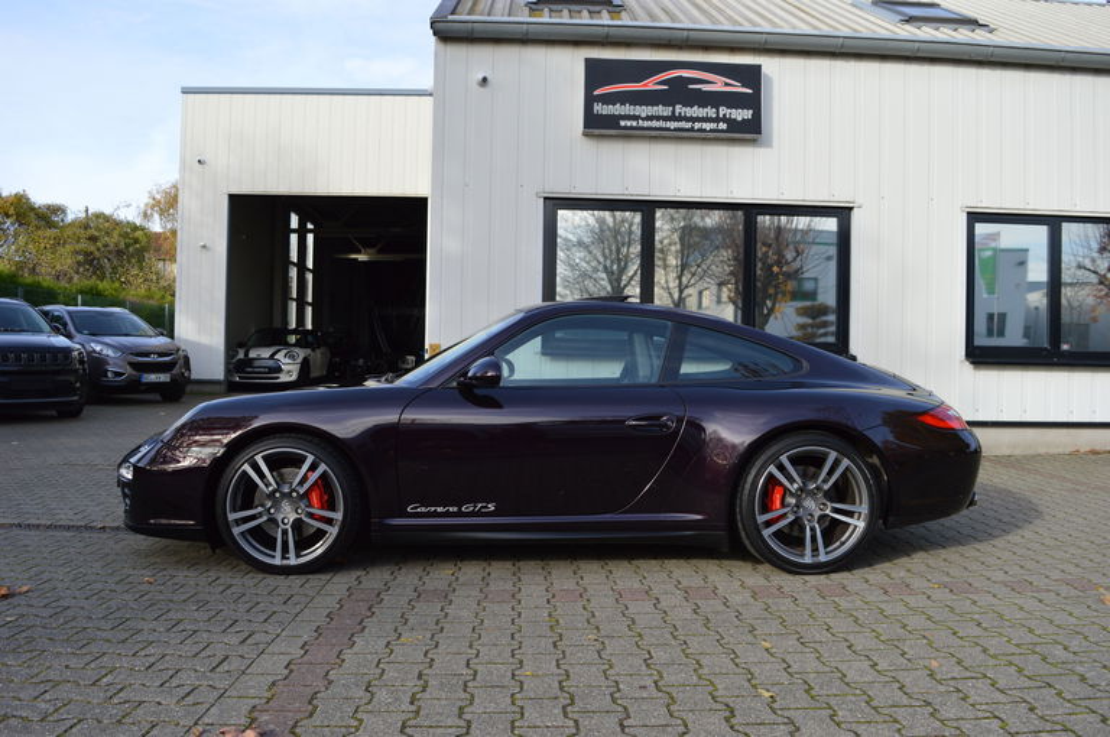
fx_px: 831
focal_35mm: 27
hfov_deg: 67.4
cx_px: 555
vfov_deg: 47.8
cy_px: 368
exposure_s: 1/160
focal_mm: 18
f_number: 6.3
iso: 100
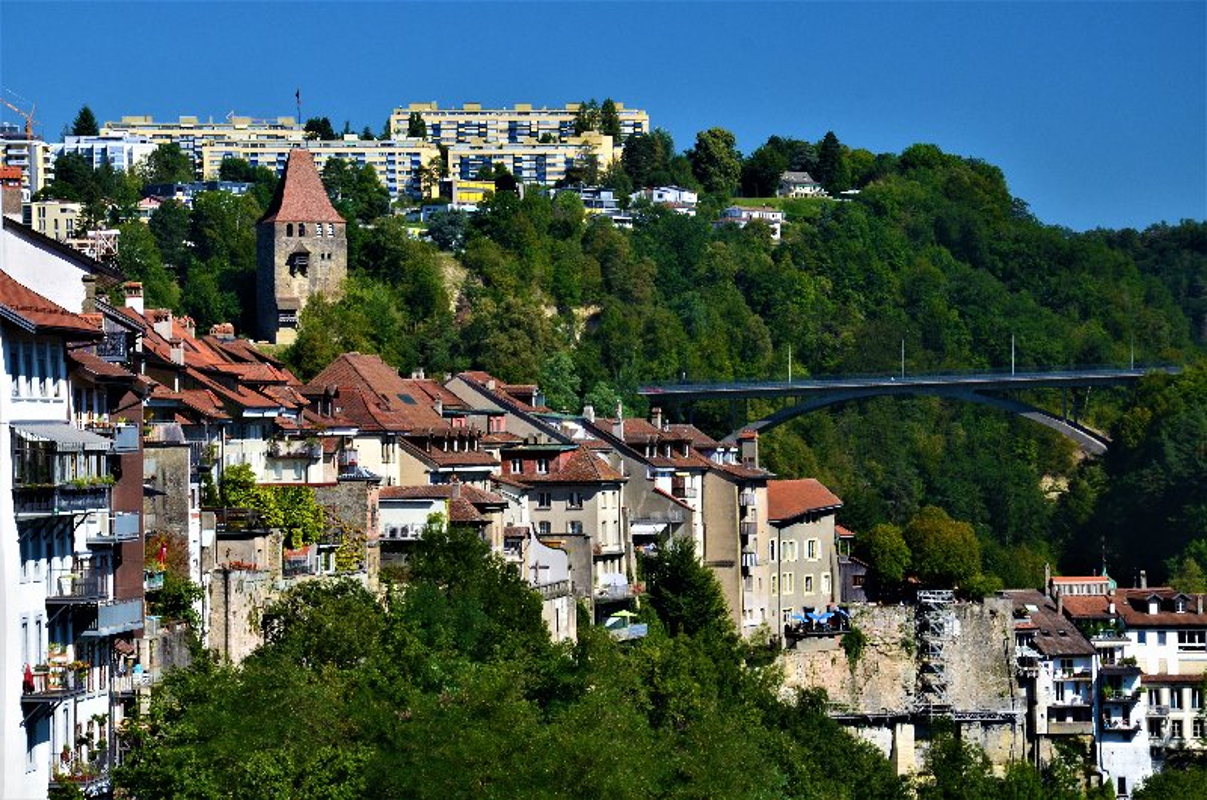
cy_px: 400
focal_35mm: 128
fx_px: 4266
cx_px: 604
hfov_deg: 16.1
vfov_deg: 10.7
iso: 320
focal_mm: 85
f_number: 10
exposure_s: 1/250
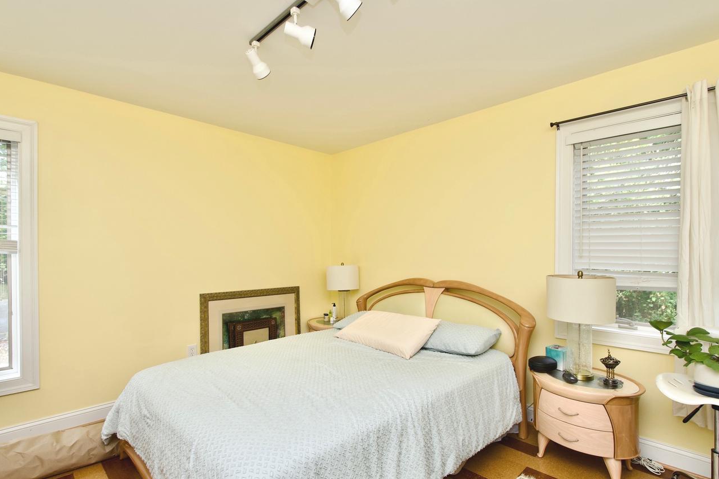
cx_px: 342
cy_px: 244
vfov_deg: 70.4
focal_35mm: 17
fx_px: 339
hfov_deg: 93.2
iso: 320
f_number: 7.1
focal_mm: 10
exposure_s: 1/40
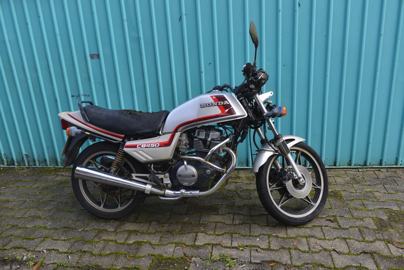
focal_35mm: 28
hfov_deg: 65.5
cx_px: 202
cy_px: 135
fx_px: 314
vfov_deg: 46.4
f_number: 4
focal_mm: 28
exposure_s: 1/250
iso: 400
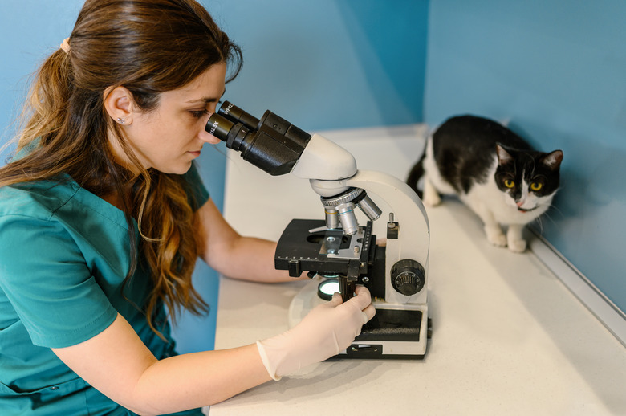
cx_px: 313
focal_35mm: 35
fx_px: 608
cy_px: 208
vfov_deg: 37.8
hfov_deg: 54.5
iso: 500
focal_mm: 35
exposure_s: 1/250
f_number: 2
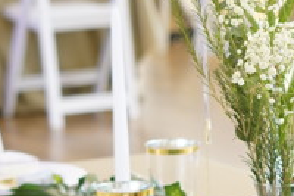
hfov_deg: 8.1
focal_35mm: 250
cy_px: 164
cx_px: 403
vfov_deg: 5.5
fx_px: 2040
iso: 1250
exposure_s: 1/30
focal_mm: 50
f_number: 2.8
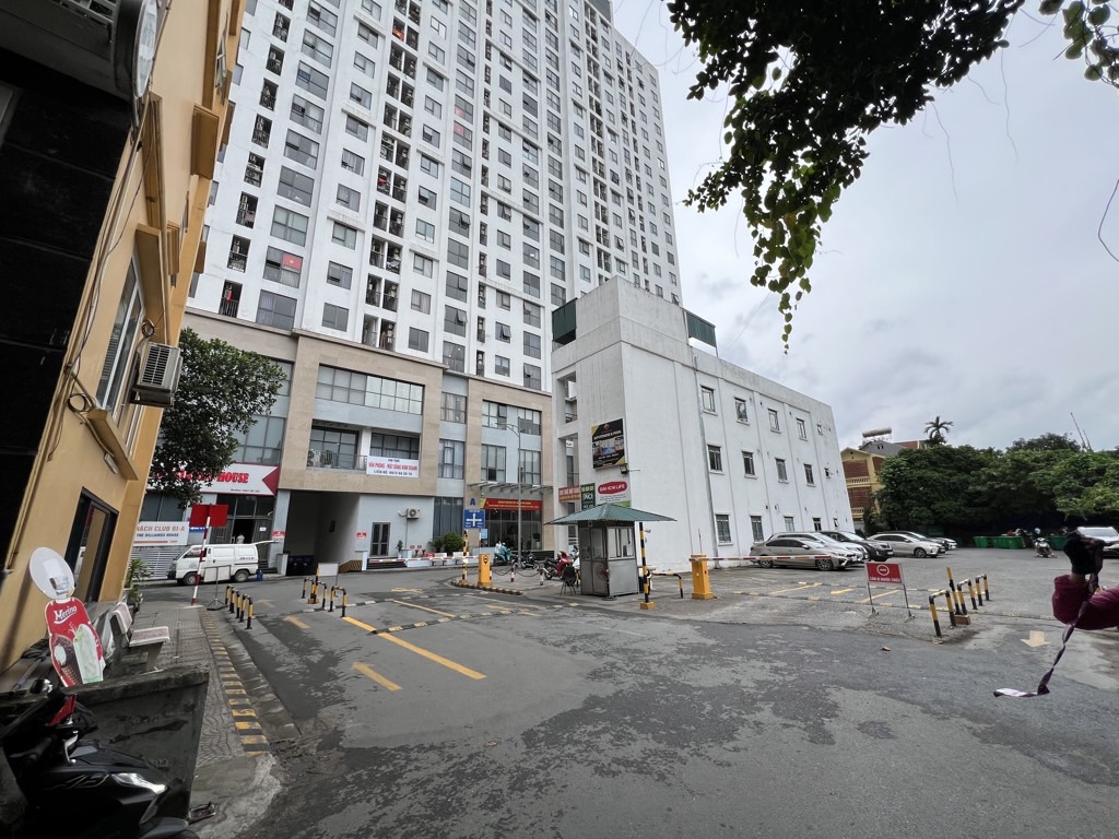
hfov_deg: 106.2
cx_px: 560
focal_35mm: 13
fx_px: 420
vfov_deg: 89.9
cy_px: 420
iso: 32
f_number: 1.8
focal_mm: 1.57
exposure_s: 1/435
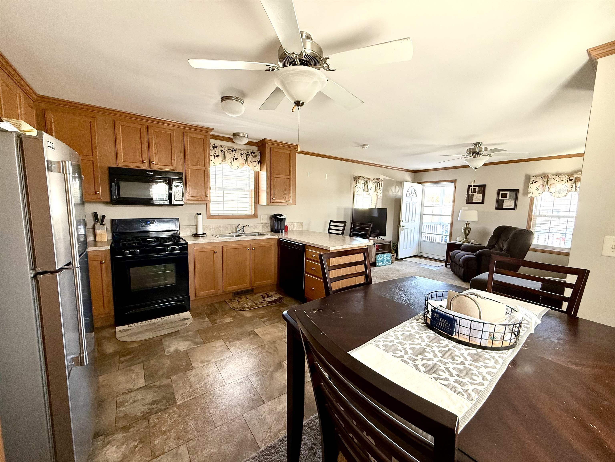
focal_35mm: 14
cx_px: 308
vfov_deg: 85.7
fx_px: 249
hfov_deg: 102.1
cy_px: 231
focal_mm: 2.22
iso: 200
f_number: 2.2
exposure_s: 1/99
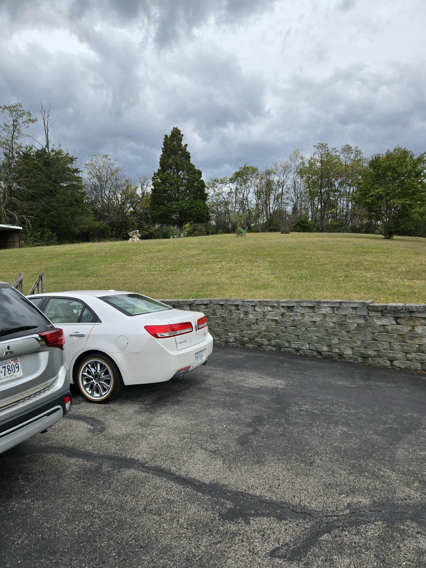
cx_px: 213
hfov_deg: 58.9
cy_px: 284
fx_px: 377
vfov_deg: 73.9
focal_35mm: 23
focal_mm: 5.4
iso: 80
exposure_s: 1/633
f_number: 1.8
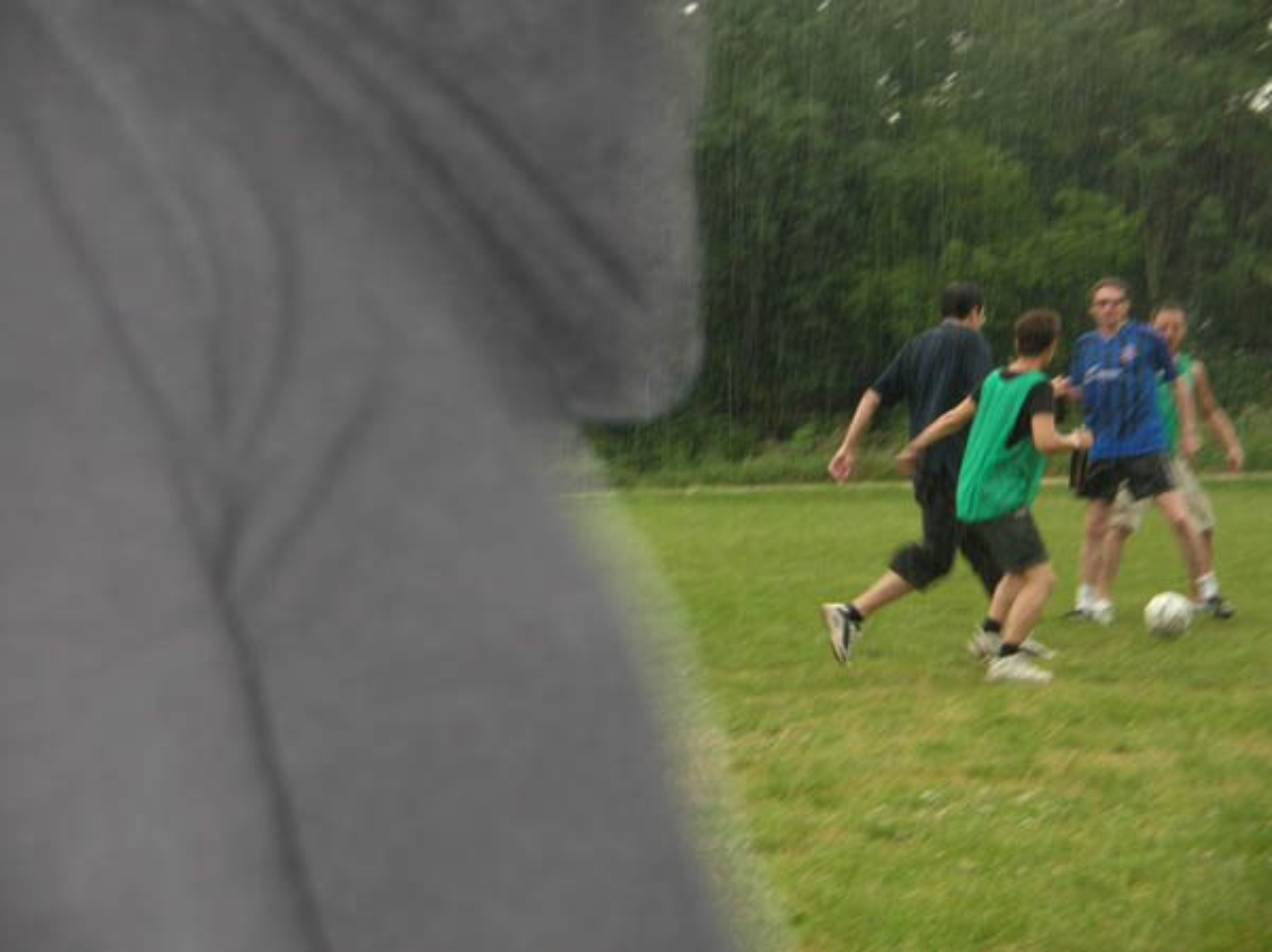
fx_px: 4002
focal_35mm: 109
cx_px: 636
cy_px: 476
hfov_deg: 18.1
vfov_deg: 13.6
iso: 50
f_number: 3.5
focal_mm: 17.9
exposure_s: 1/60.3
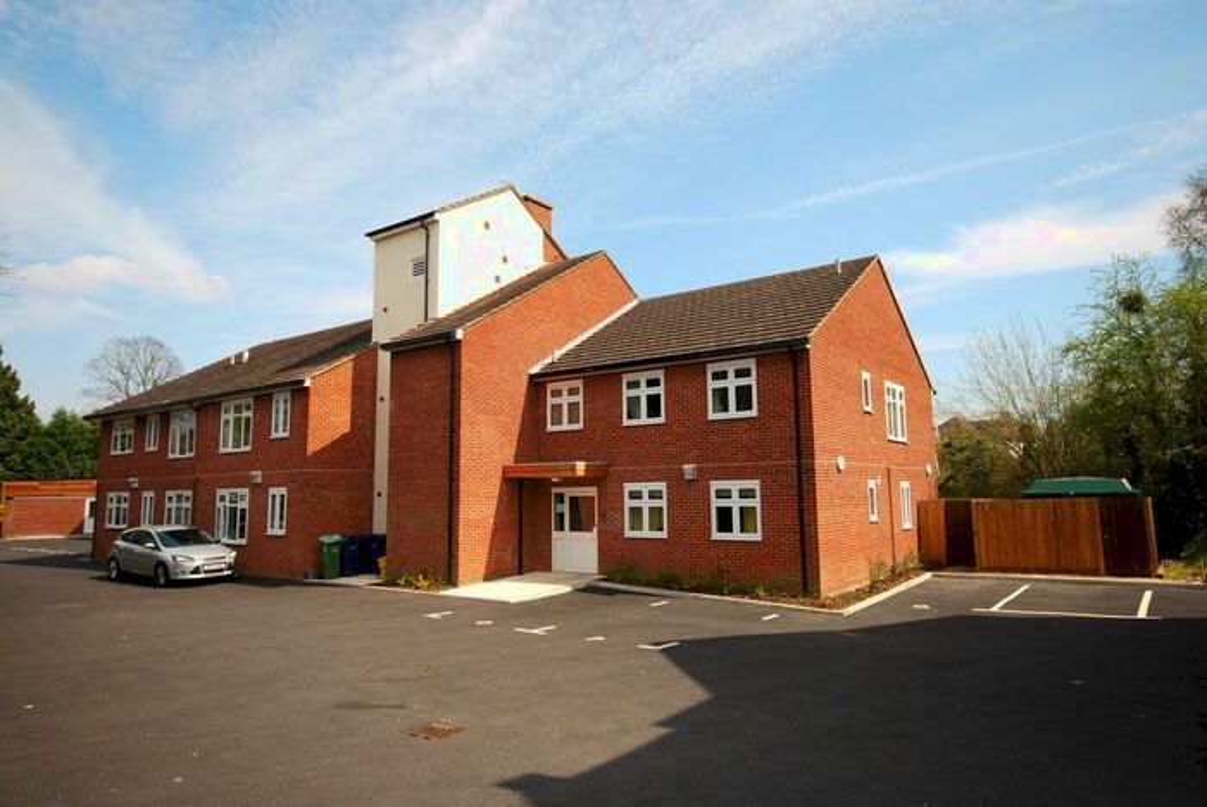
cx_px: 604
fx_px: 755
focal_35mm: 22
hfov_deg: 77.3
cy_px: 404
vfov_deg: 56.2
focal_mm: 15
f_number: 7.1
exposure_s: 1/200
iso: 100
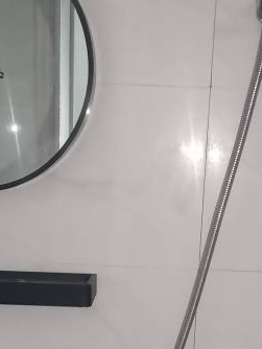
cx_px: 123
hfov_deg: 17.8
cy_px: 391
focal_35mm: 83
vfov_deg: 22.2
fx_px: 837
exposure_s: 1/16.7
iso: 800
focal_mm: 4.75
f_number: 1.8
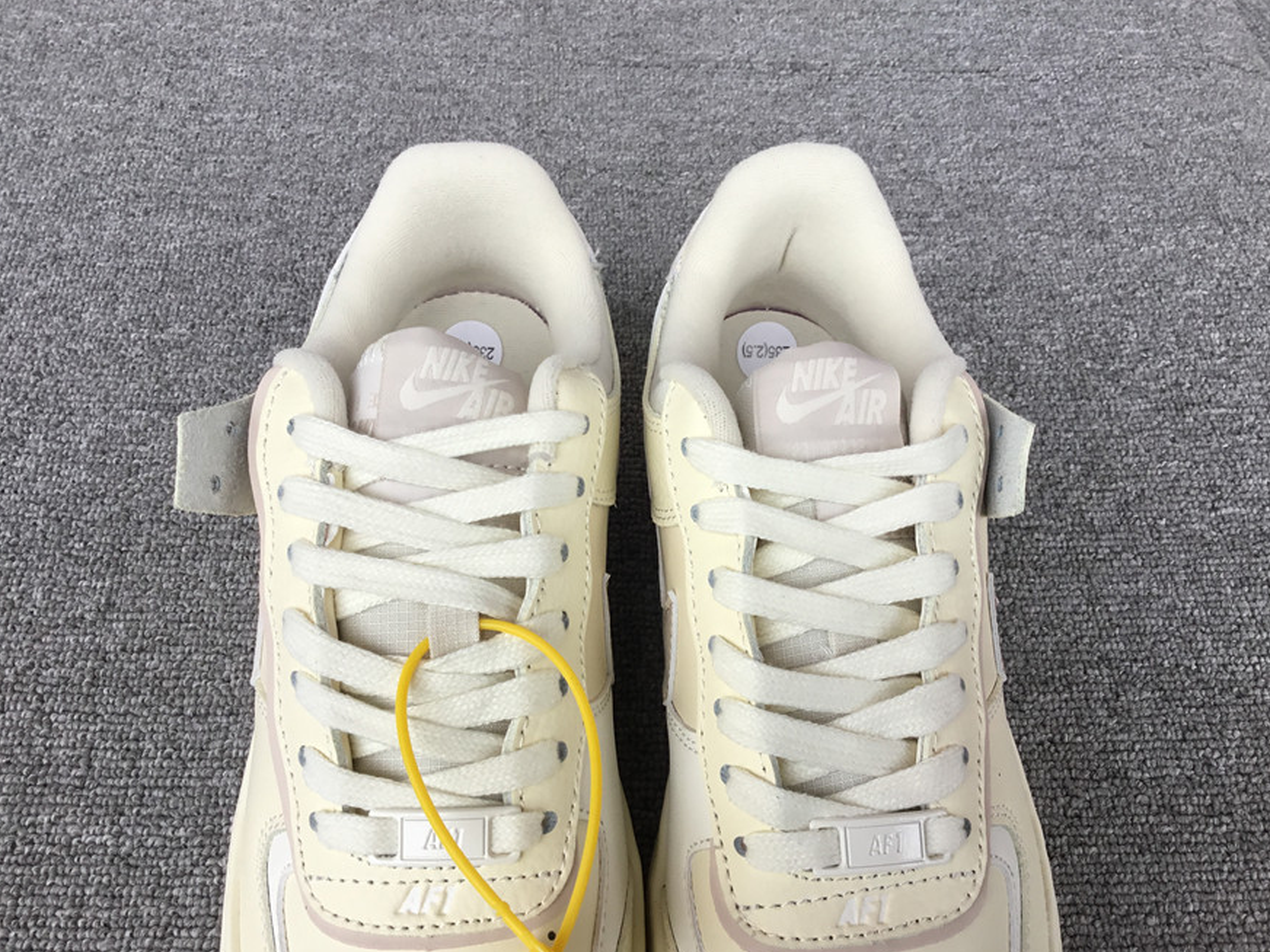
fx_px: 1174
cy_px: 485
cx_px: 648
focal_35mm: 32
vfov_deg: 44.2
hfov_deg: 56.8
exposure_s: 1/149
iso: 25
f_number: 2.4
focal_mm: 3.3
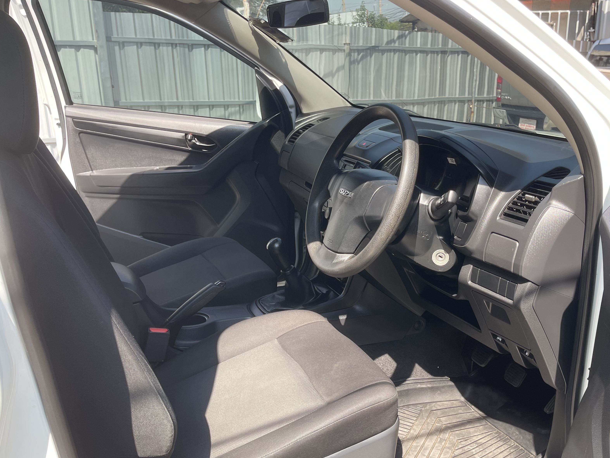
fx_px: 564
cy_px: 255
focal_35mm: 32
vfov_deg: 44.1
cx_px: 387
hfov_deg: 56.0
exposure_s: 1/472
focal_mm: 5.1
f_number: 1.6
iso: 32
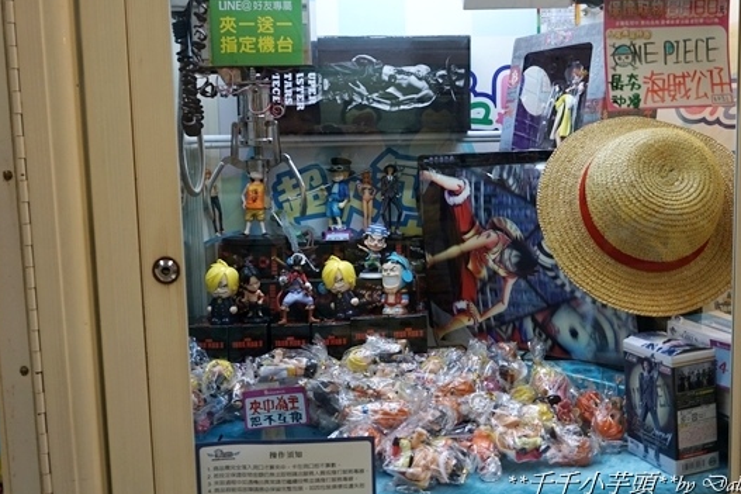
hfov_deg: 47.8
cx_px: 397
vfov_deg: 32.9
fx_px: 835
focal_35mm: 41
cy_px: 241
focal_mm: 23
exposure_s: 1/160
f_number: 4
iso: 500
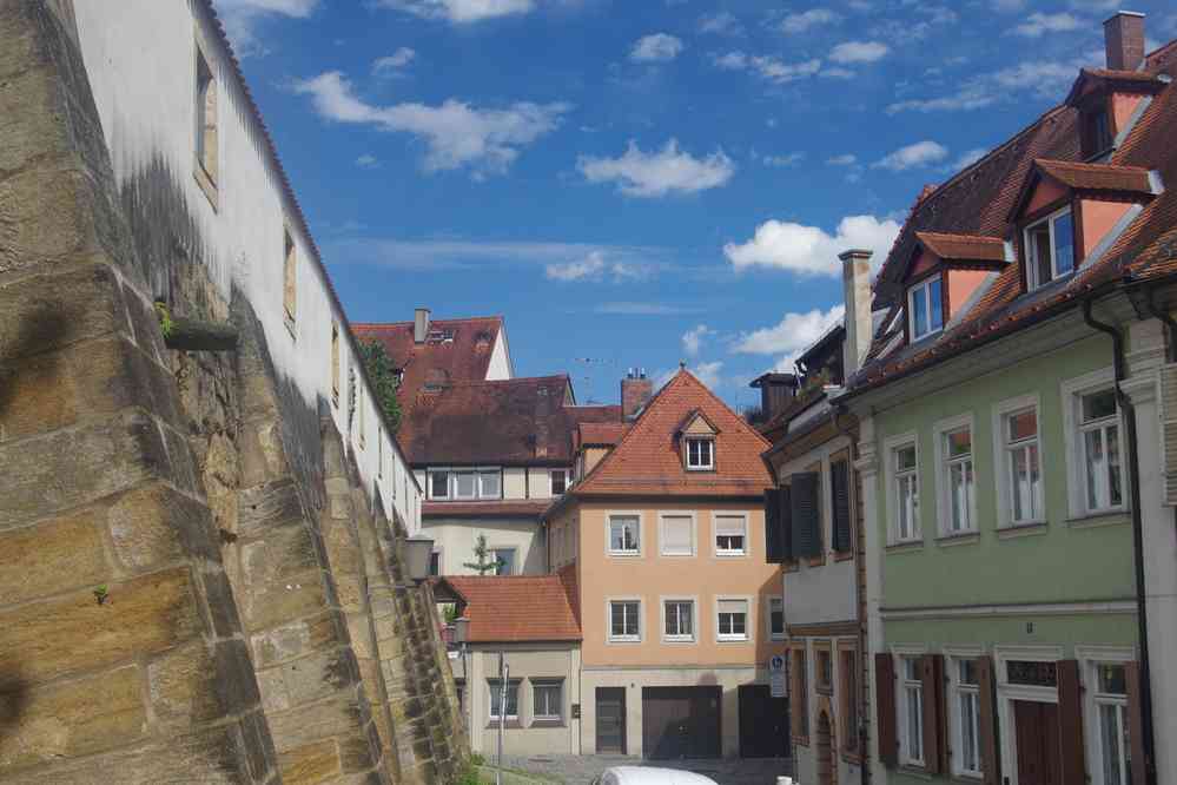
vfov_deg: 28.9
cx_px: 588
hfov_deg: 42.3
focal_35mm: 46
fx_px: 1520
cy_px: 392
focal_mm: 31
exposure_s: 1/100
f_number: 11
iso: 200
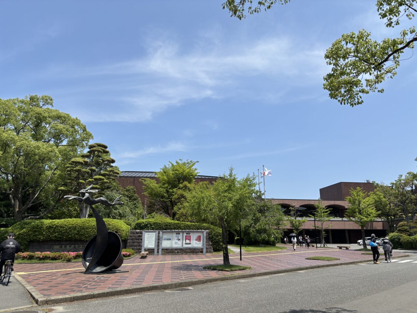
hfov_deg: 67.3
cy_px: 156
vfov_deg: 53.1
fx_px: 313
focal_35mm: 26
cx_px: 208
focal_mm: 5.96
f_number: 1.6
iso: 50
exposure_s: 1/3937
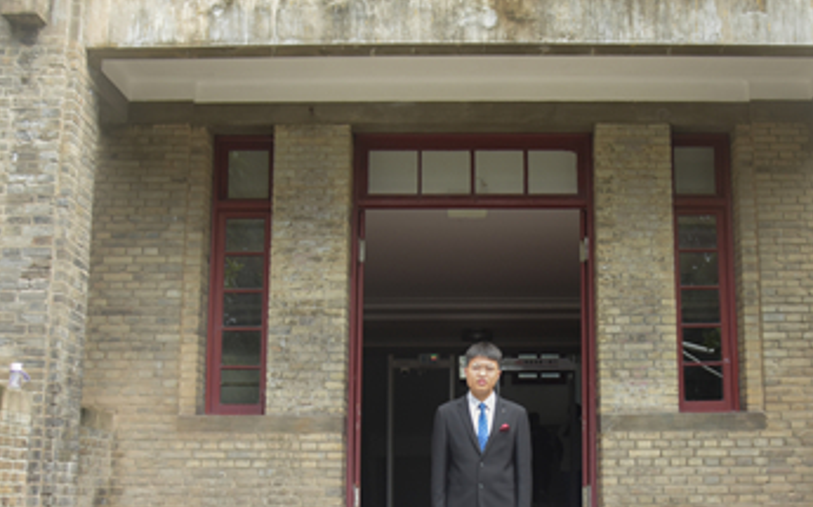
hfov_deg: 36.2
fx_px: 1237
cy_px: 262
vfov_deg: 23.1
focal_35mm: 56
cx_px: 490
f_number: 3.8
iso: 200
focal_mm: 21
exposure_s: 1/100
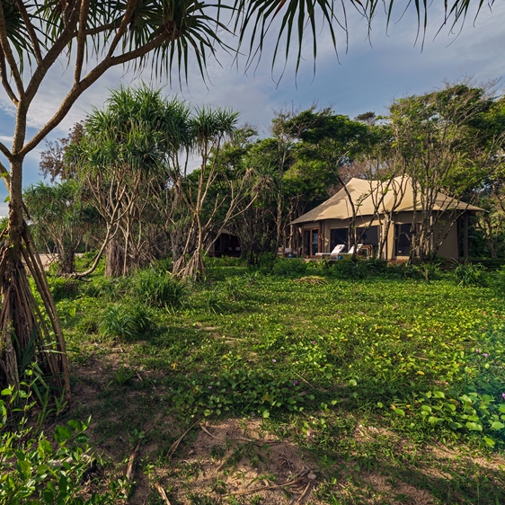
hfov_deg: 77.2
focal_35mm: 18
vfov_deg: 80.7
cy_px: 254
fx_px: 297
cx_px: 155
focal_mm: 14
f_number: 8
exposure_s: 1/200
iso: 100
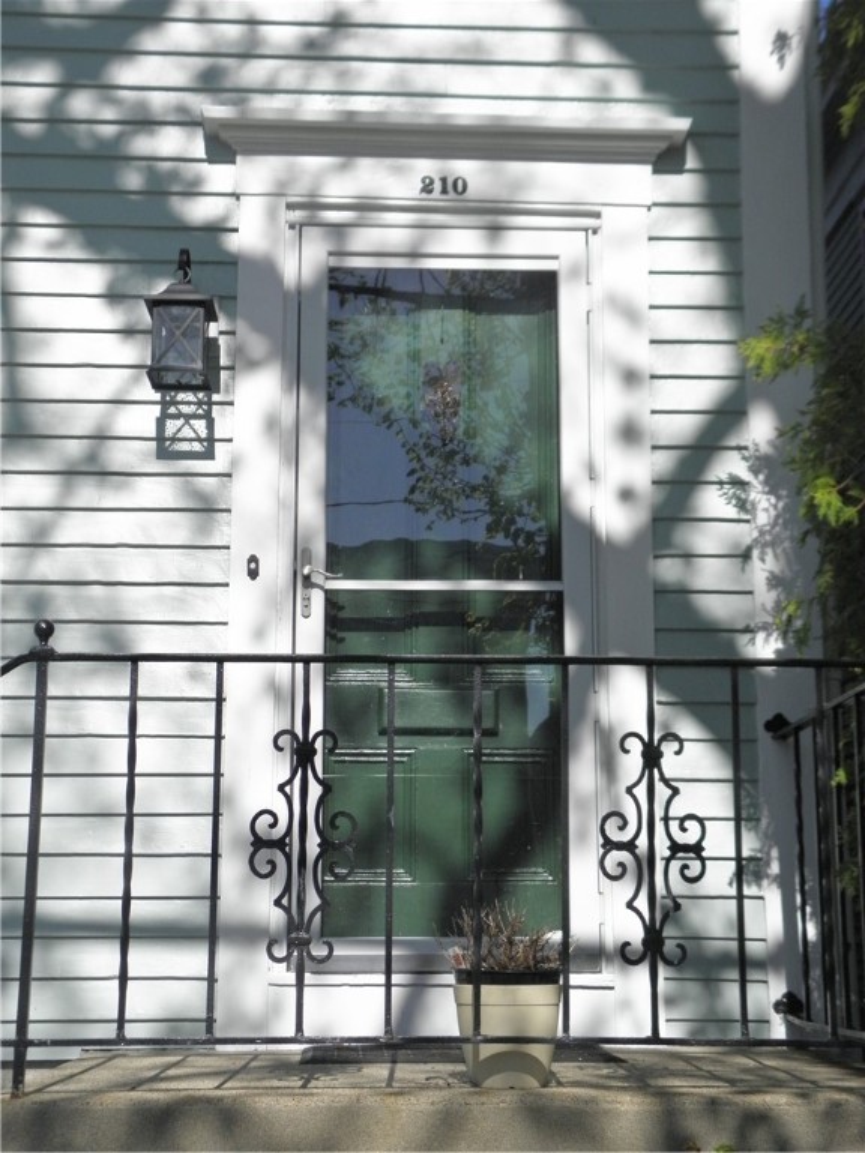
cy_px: 576
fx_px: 1666
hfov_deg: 29.1
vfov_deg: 38.2
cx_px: 432
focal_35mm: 50
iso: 125
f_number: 8
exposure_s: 1/320
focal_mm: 9.1
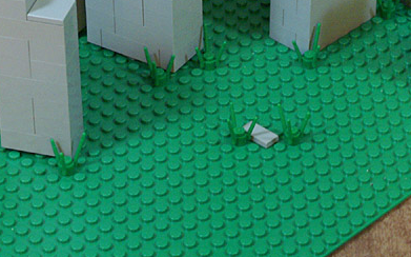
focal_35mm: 188
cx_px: 173
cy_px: -134
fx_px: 2105
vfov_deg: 6.9
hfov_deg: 11.1
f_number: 5.6
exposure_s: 1/15
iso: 800
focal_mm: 40
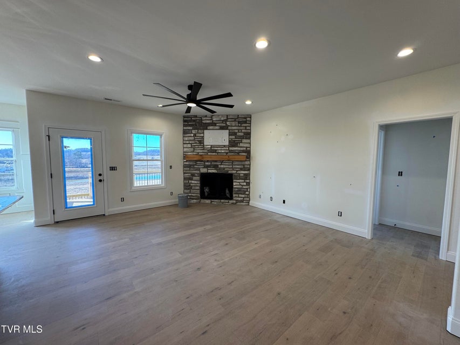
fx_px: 186
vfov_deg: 85.7
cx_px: 230
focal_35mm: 14
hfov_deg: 102.1
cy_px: 172
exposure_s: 1/120
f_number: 2.2
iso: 80
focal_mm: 2.22
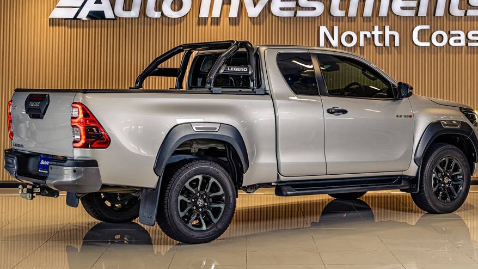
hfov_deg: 29.3
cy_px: 100
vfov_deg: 16.7
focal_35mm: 72
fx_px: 913
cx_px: 262
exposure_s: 1/200
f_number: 5
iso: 640
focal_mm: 59
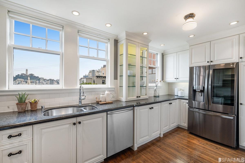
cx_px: 122
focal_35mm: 16
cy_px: 82
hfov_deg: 96.8
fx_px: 109
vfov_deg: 73.6
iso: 400
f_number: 9
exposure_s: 1/40
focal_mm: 16
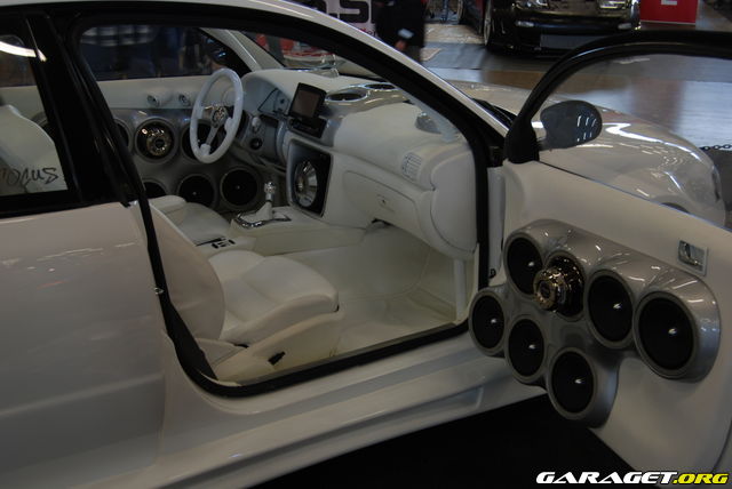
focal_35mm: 45
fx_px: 916
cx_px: 366
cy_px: 244
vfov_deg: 29.9
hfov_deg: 43.6
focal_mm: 30
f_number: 6.3
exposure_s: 1/15
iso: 200
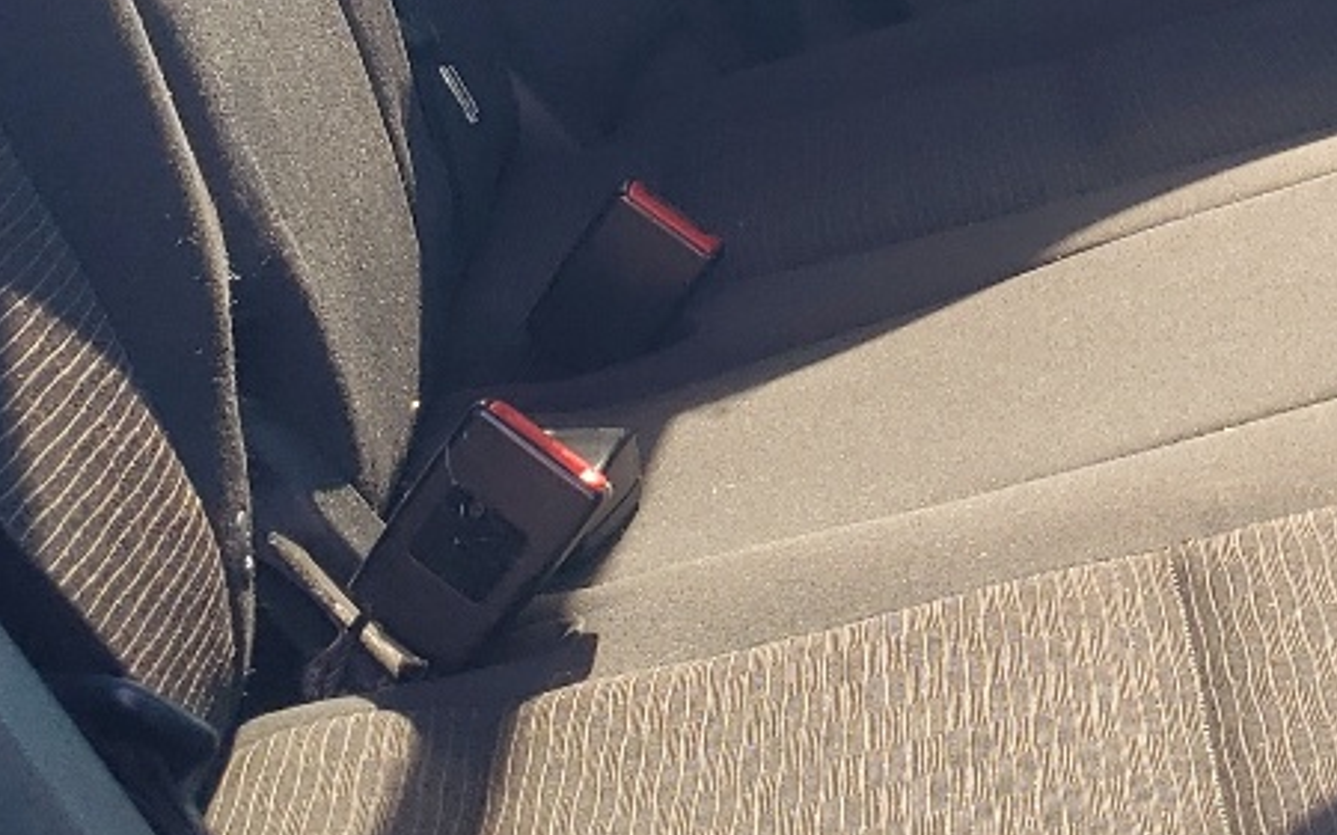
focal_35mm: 98
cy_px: -71
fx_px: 3570
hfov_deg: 20.6
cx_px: 1325
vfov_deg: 13.1
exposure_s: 1/189
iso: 50
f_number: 1.5
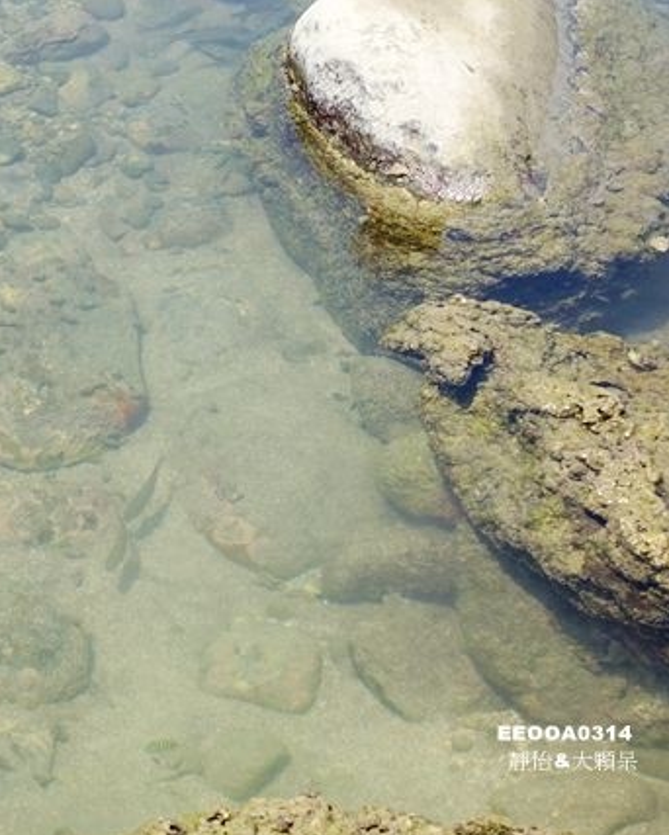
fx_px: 2226
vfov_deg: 21.3
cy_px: 421
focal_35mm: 90
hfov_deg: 16.9
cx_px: 117
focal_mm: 23.14
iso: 125
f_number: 4
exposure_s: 1/500
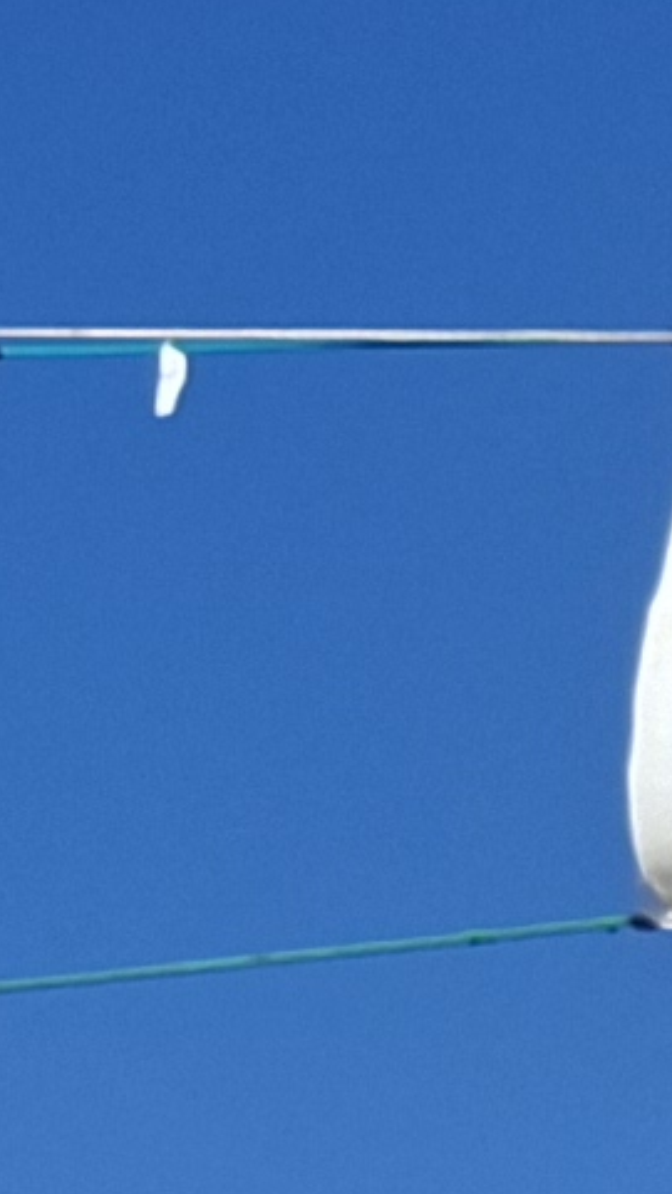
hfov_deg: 5.3
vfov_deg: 9.6
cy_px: 2415
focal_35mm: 208
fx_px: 6591
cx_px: 2467
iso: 50
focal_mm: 5.54
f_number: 1.8
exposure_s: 1/2924
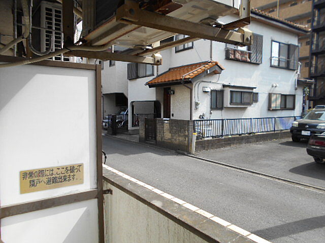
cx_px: 162
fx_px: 244
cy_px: 122
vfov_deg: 53.1
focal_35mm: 26
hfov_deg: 67.3
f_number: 3.2
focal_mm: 4.6
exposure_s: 1/320
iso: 80
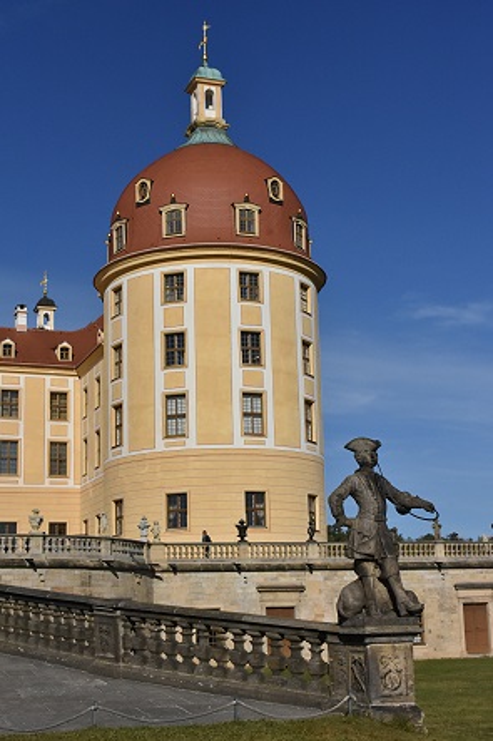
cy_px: 370
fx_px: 1079
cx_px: 246
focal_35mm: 52
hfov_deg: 25.7
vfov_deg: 37.9
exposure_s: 1/8000
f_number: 11
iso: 1000
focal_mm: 35
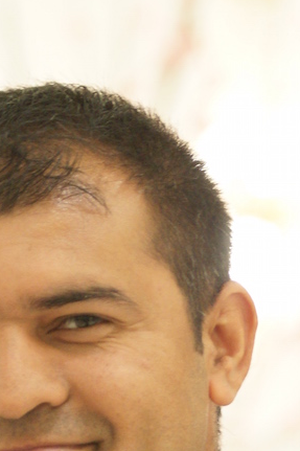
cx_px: 28
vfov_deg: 4.6
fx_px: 5642
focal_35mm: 451
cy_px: 560
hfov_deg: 3.0
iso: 800
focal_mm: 120
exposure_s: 1/50
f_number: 4.5
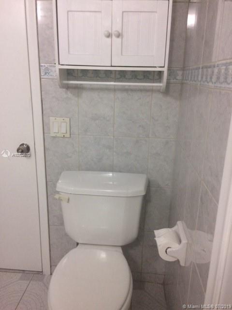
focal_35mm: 29
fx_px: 259
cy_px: 155
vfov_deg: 61.7
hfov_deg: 48.2
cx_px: 116
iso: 125
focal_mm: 4.15
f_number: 2.2
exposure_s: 1/30
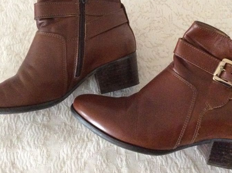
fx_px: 321
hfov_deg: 39.7
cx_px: 117
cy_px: 71
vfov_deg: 30.1
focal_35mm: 48
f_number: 2.4
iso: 640
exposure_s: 1/17
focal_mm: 3.3
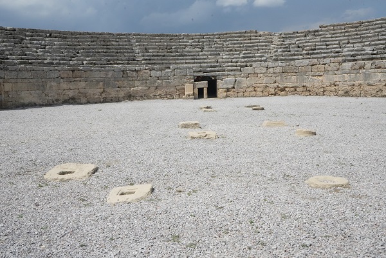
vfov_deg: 36.9
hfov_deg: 53.1
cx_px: 193
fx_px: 386
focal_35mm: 36
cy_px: 129
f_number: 18
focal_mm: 36
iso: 6400
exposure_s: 1/8000
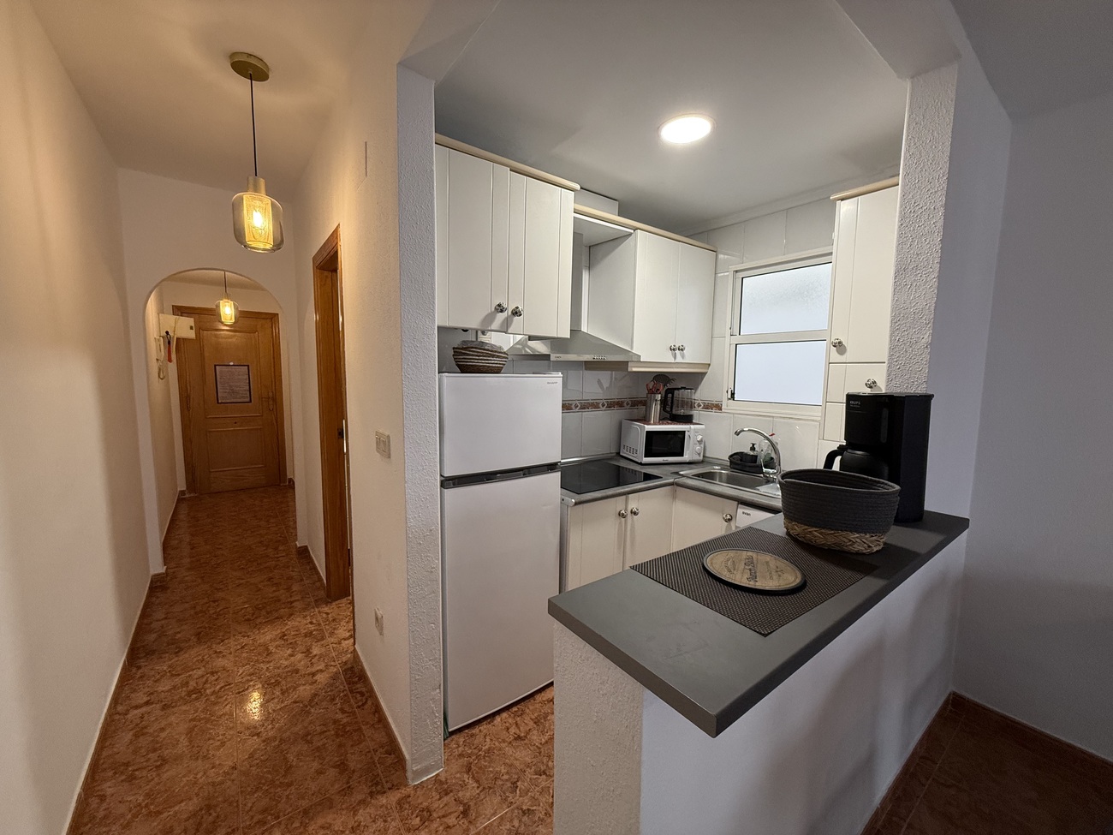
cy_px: 418
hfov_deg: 102.1
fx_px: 450
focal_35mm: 14
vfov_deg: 85.7
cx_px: 556
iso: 250
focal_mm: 2.22
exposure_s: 1/100
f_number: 2.2
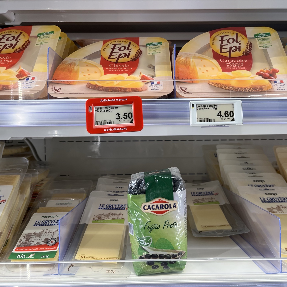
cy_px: 144
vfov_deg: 52.5
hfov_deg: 52.5
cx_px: 156
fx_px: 291
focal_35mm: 31
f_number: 1.6
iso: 40
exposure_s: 1/274
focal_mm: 5.1
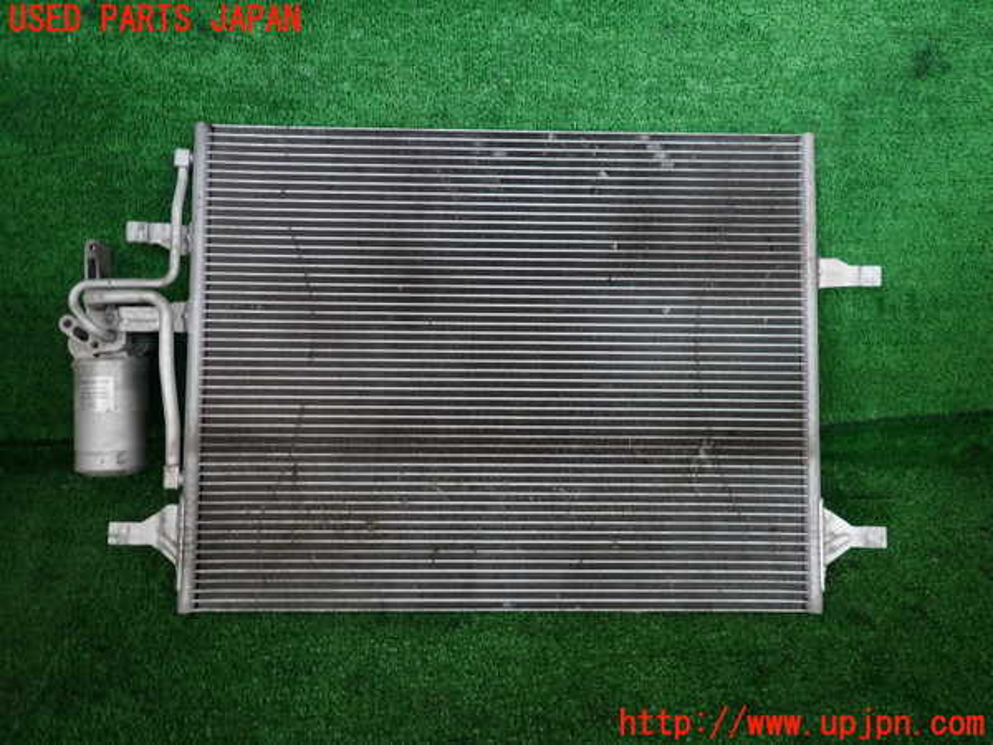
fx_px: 717
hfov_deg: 69.4
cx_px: 496
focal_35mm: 25
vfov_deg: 54.9
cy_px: 372
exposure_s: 1/50
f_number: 2
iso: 200
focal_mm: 4.5
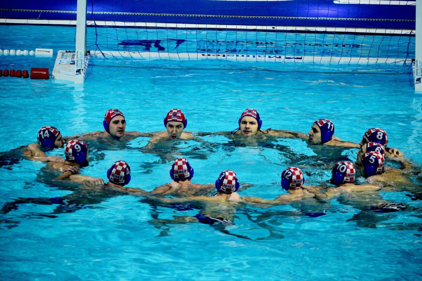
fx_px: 7030
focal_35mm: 600
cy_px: 140
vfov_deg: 2.3
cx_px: 211
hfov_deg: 3.4
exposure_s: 1/1600
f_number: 5.6
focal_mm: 600
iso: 2000
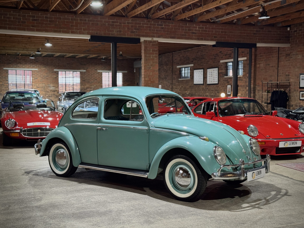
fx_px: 422
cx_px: 152
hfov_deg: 39.7
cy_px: 114
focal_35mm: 48
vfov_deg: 30.3
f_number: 1.78
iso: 200
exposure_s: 1/33
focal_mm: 6.76
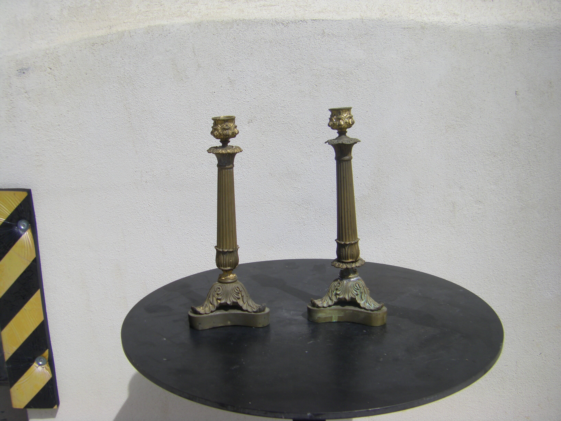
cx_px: 280
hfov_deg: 49.0
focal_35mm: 38
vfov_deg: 37.7
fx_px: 616
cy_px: 210
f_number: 7
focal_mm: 6.3
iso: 64
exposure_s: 1/320
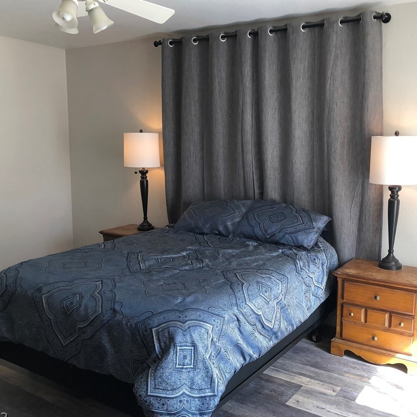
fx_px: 463
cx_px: 233
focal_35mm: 34
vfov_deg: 48.4
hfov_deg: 48.3
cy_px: 212
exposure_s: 1/30
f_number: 1.8
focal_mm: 3.99
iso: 40
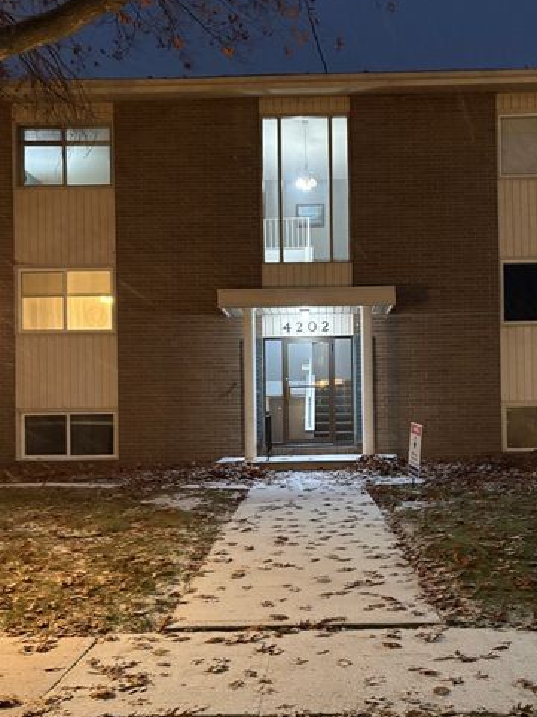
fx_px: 745
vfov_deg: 51.3
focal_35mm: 36
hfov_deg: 39.6
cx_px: 300
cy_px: 402
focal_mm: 5.96
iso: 800
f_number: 1.6
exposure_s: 1/30
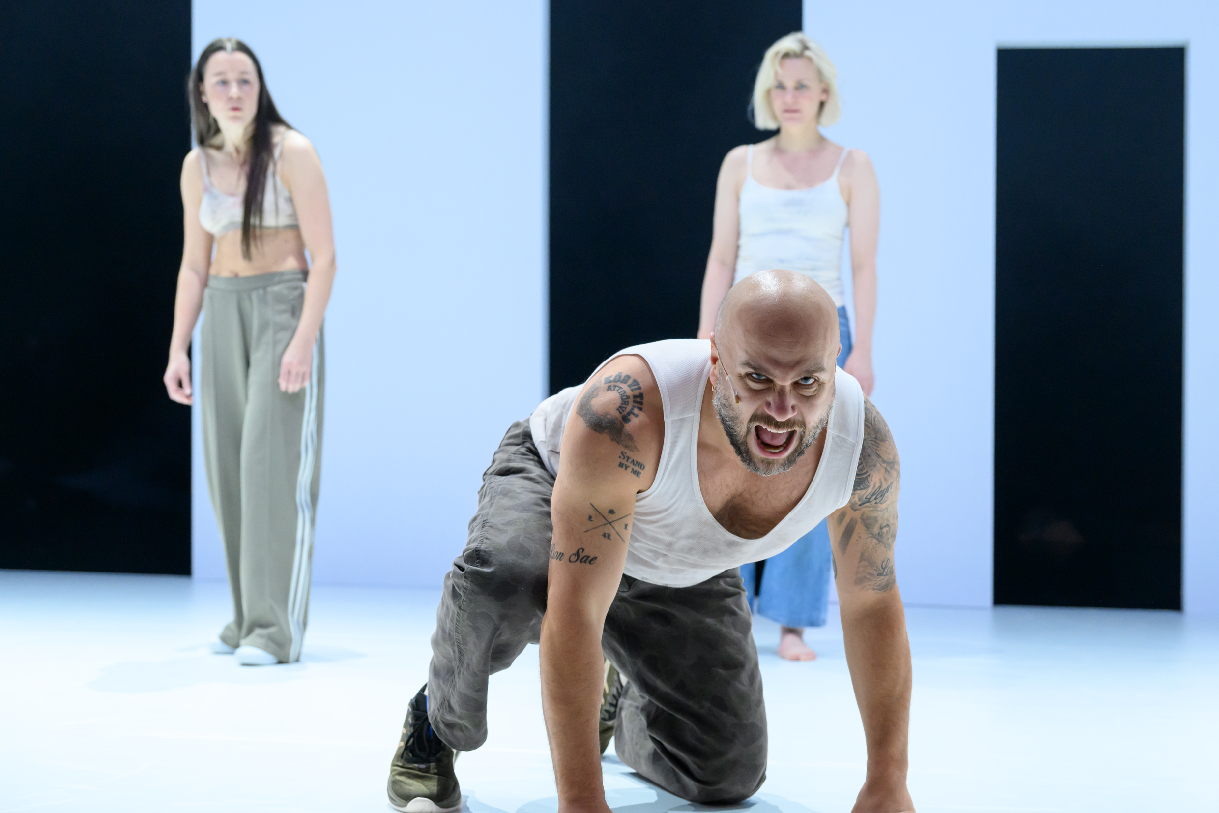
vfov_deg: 26.0
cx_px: 610
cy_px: 406
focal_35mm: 52
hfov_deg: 38.2
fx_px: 1761
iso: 3200
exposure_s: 1/500
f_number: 4
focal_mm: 52
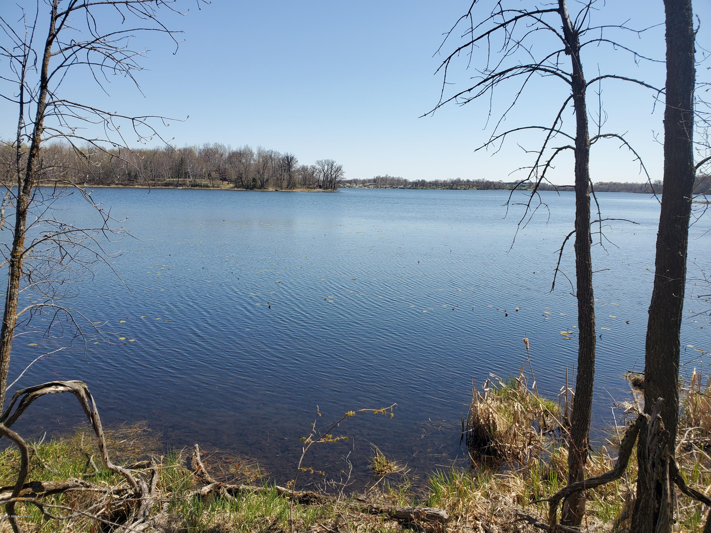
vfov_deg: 53.1
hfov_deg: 67.3
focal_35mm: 26
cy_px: 266
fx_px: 534
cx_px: 356
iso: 50
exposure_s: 1/1374
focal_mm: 4.3
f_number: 2.4
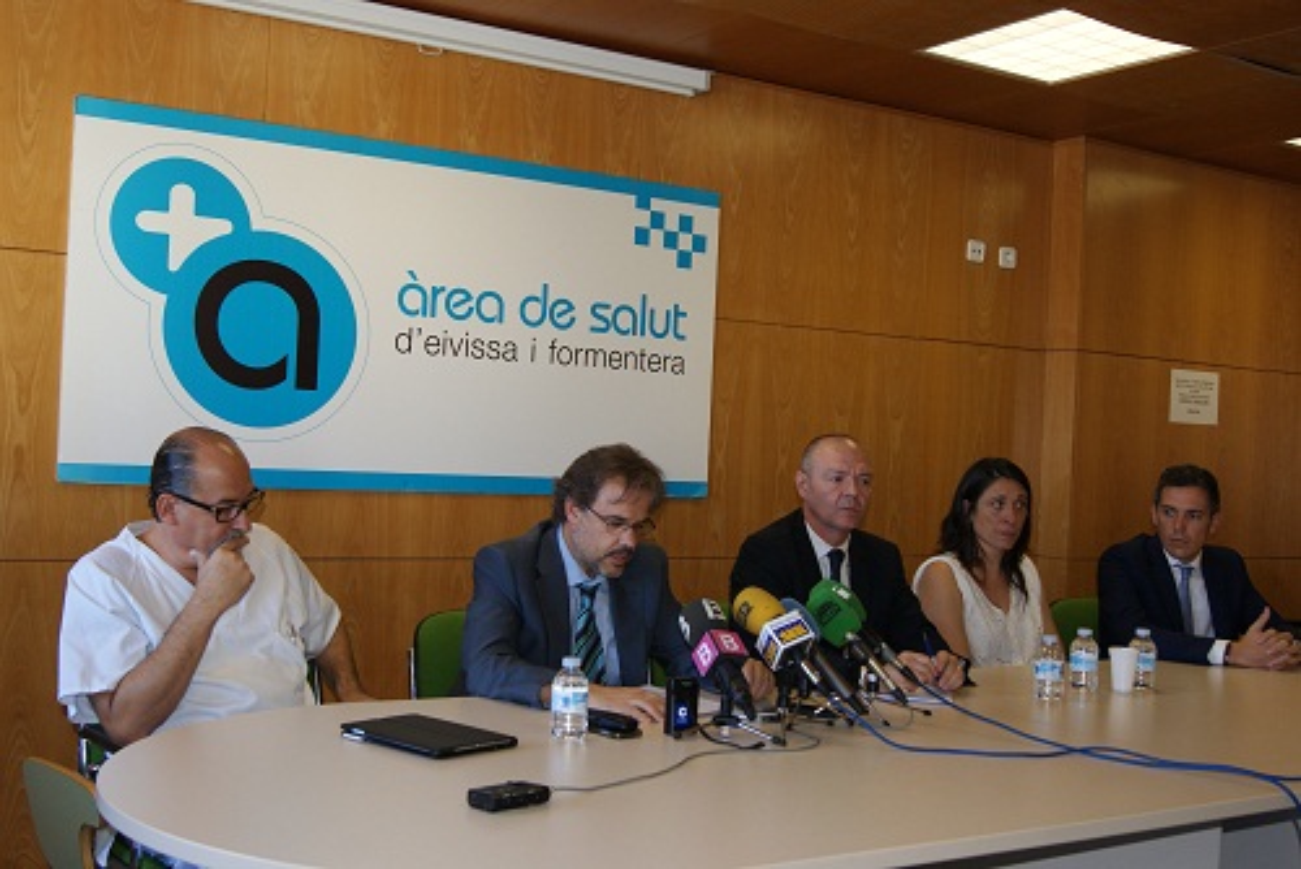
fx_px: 1410
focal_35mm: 39
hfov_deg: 49.5
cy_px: 434
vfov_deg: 34.3
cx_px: 650
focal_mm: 26
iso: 400
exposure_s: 1/80
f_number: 5.6
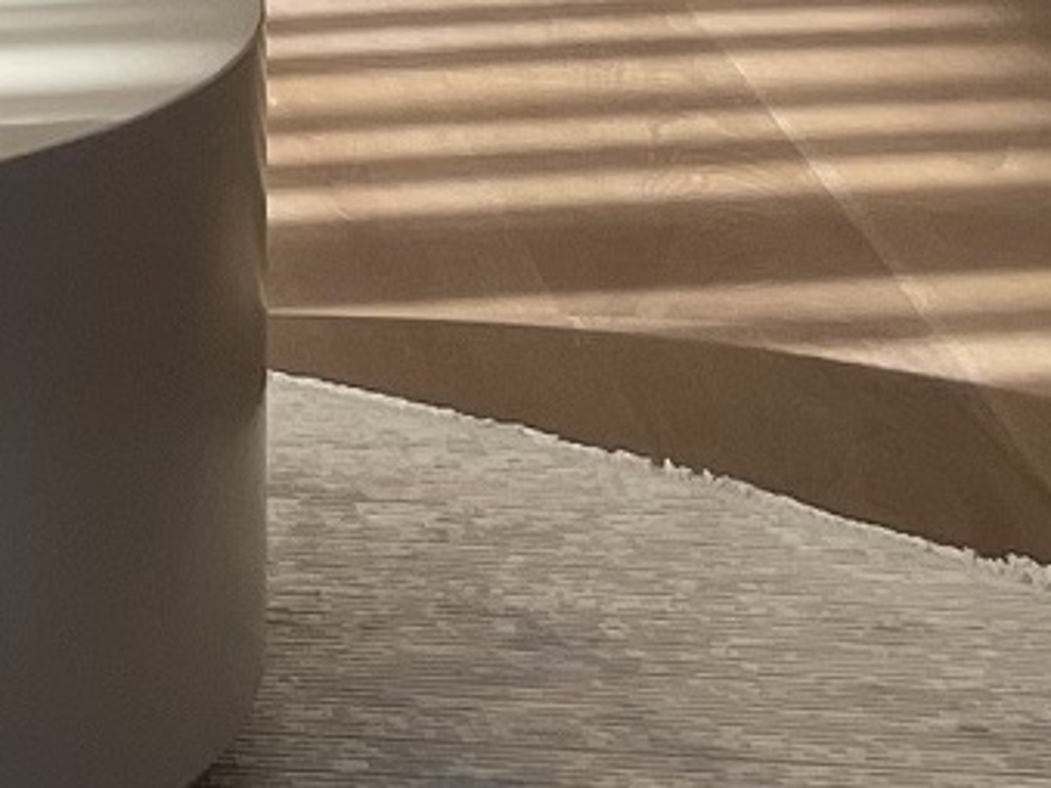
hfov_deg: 9.3
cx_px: -1404
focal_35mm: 192
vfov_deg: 7.5
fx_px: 5827
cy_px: -638
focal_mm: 4.2
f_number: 1.6
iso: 32
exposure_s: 1/421
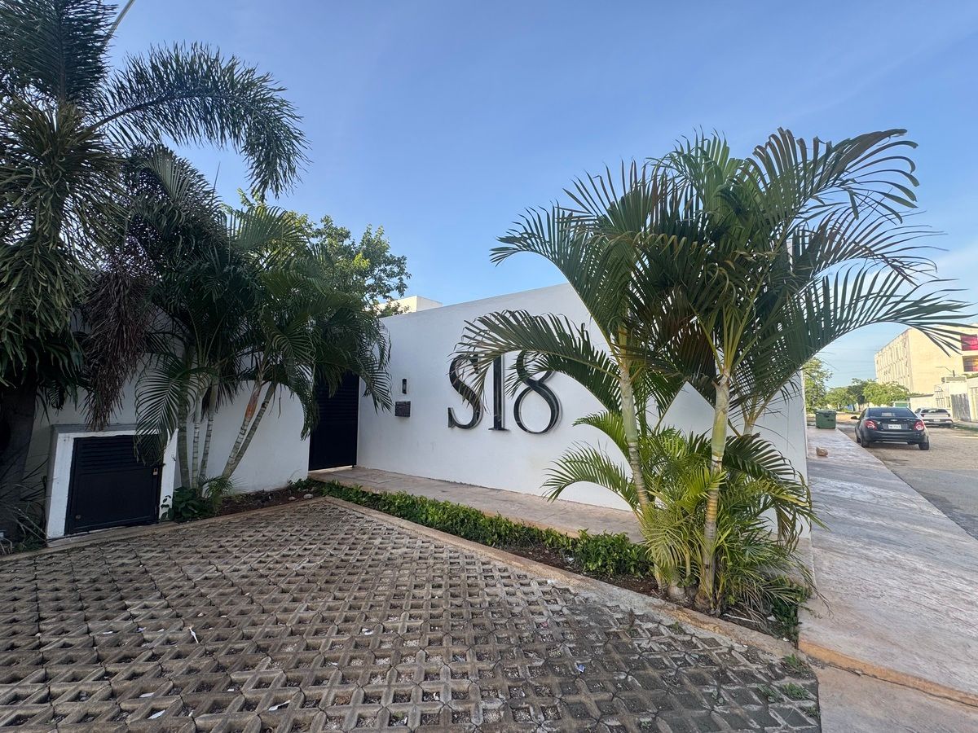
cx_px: 489
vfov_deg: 85.7
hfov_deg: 102.1
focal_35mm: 14
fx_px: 396
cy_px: 366
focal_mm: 2.22
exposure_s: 1/443
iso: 40
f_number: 2.2
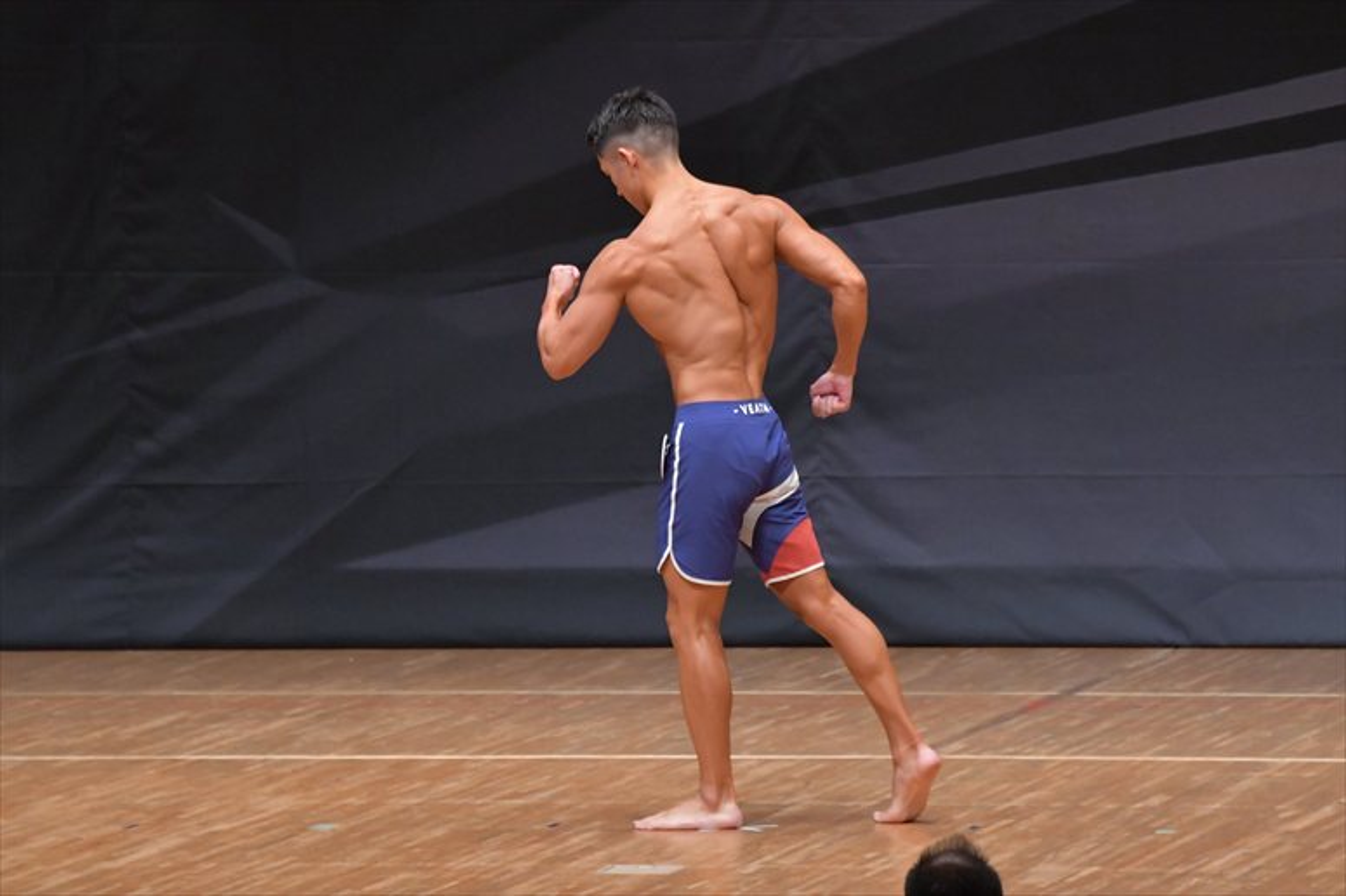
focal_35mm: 285
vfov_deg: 4.8
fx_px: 10651
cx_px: 673
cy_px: 448
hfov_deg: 7.2
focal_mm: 190
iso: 6400
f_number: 5.6
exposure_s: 1/400
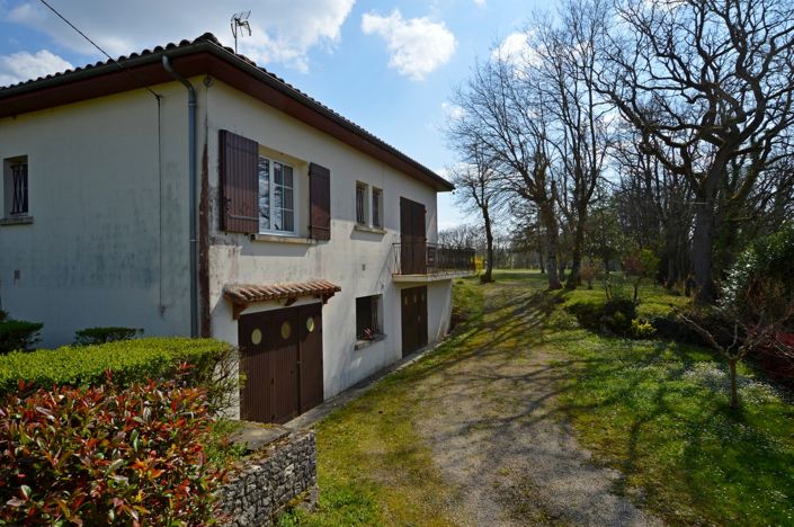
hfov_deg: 85.5
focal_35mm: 20
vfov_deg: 63.1
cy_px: 264
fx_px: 429
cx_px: 397
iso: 100
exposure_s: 1/320
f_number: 9
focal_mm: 13
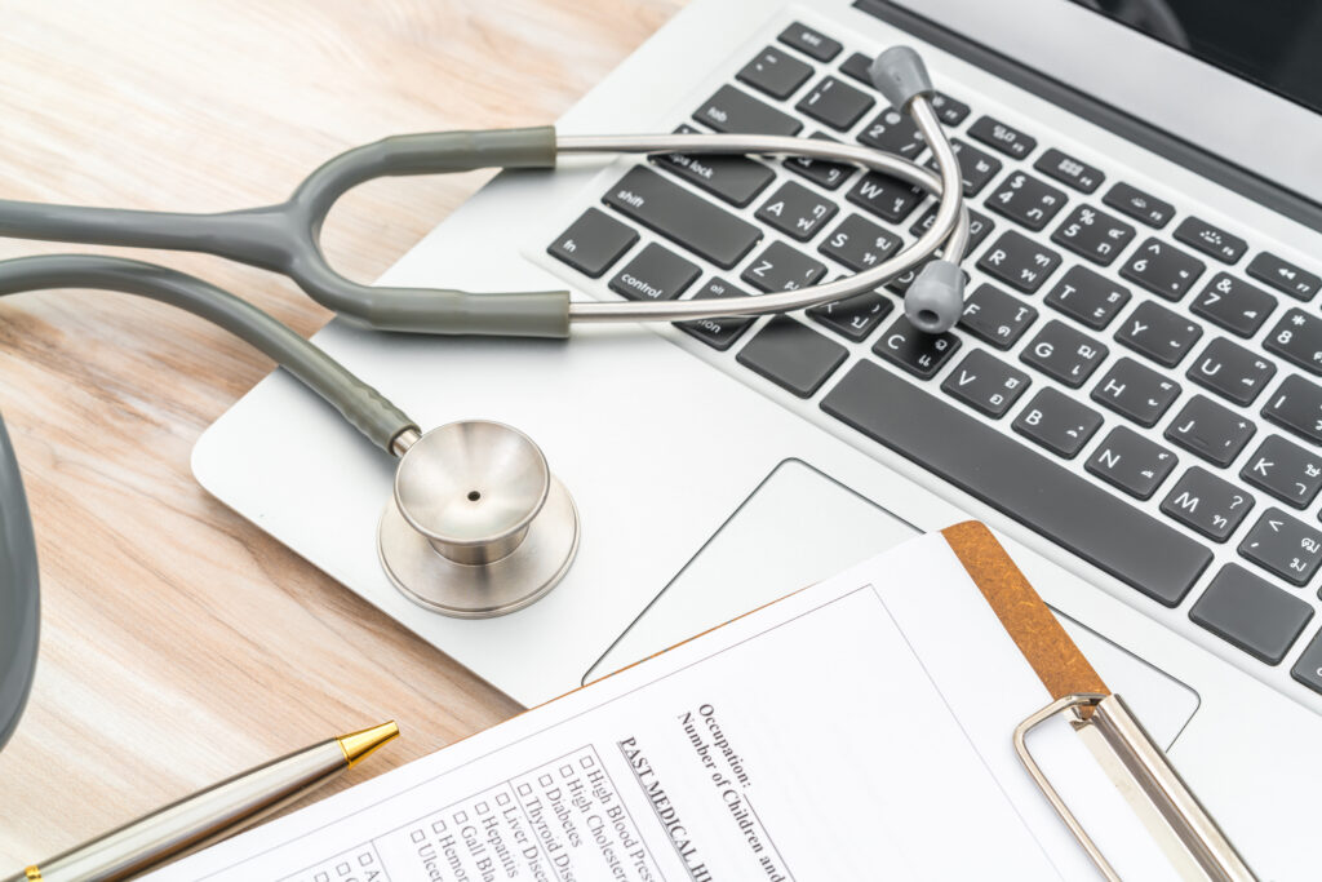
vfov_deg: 24.6
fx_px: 2020
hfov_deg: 36.2
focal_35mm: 55
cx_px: 661
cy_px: 441
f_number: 9
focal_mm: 55
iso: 100
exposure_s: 1/125
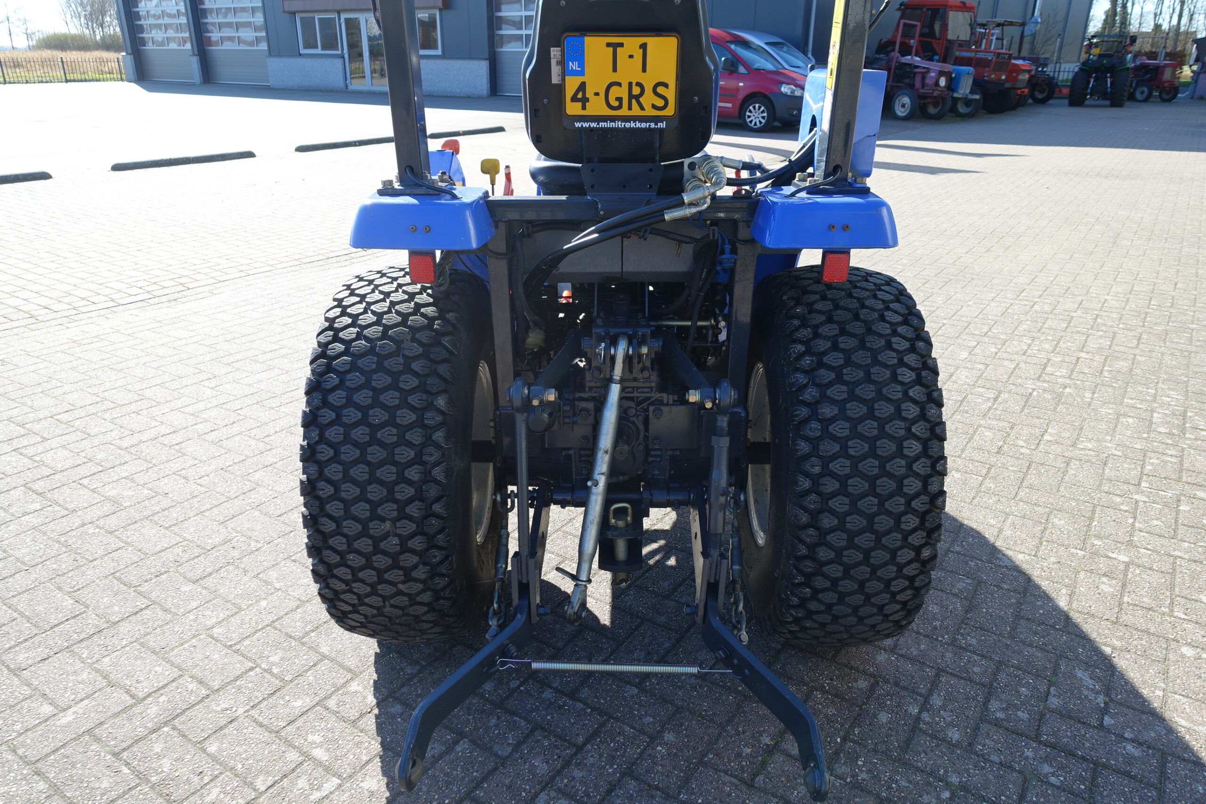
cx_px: 603
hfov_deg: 73.7
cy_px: 402
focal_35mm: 24
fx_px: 804
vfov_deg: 53.1
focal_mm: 8.8
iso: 125
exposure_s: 1/320
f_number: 4
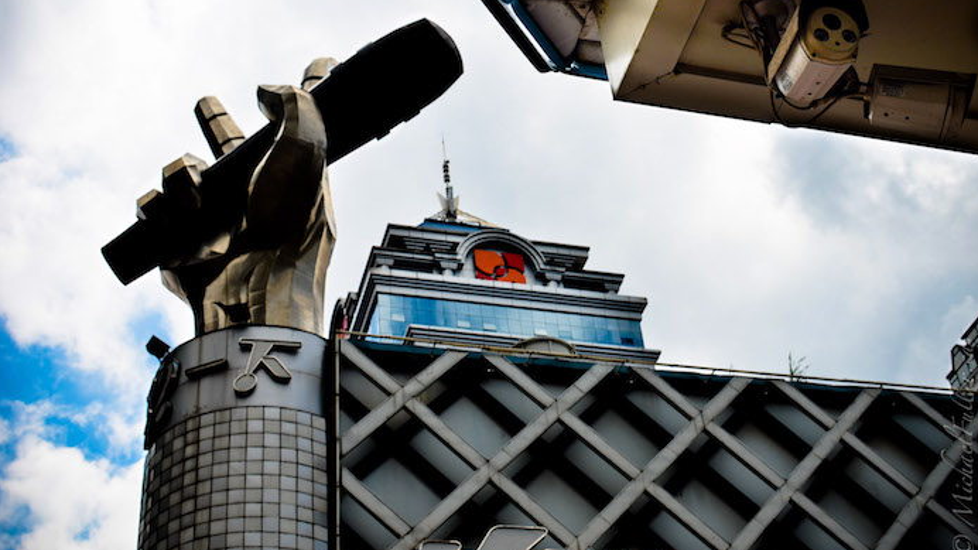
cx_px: 493
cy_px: 243
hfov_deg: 37.5
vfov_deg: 21.6
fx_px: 1440
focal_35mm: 56
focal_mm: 35
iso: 100
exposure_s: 1/320
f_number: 9
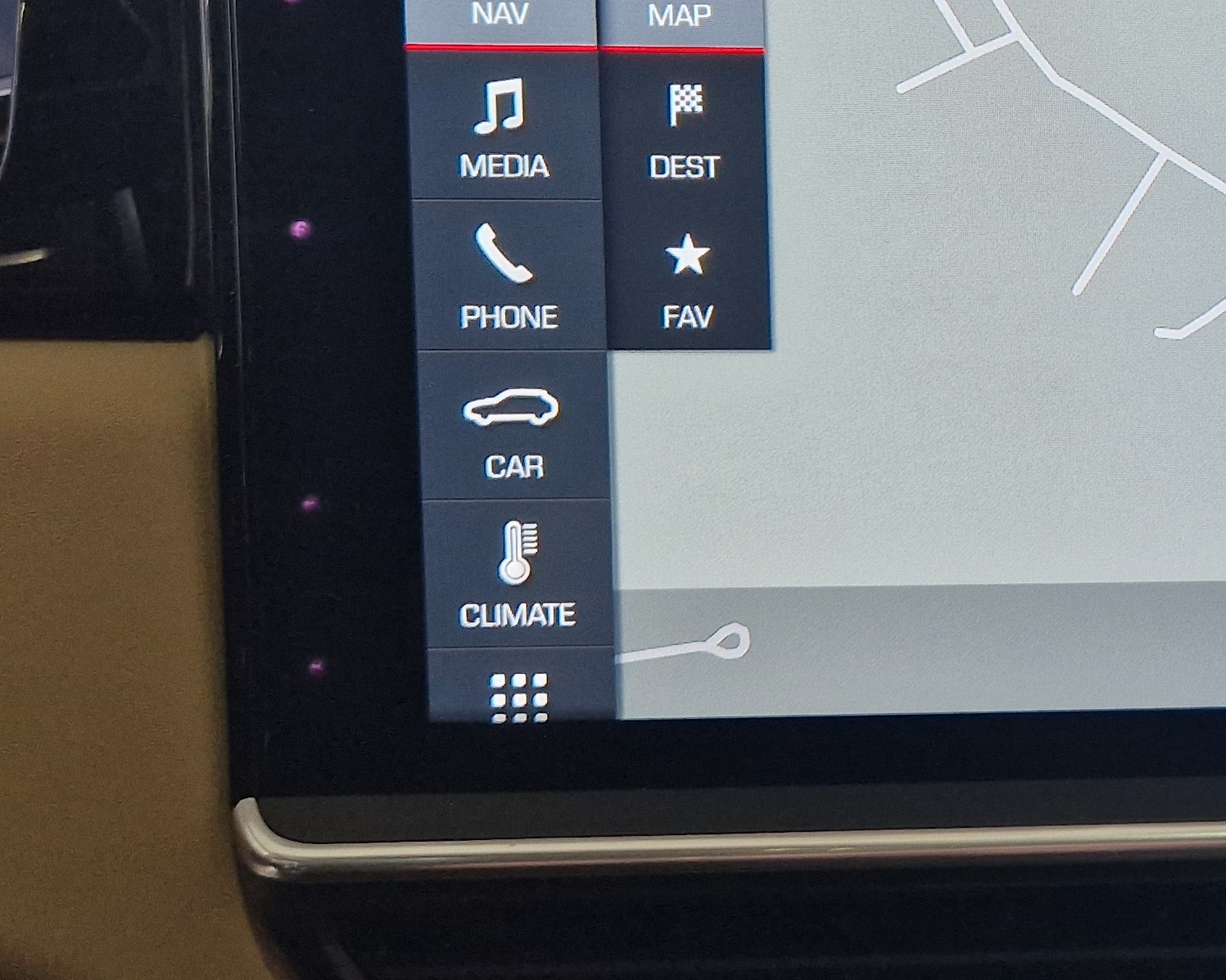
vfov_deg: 25.2
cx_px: 1541
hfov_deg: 27.1
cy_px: 311
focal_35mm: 60
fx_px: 2177
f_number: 1.8
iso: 160
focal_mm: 5.4
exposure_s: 1/180
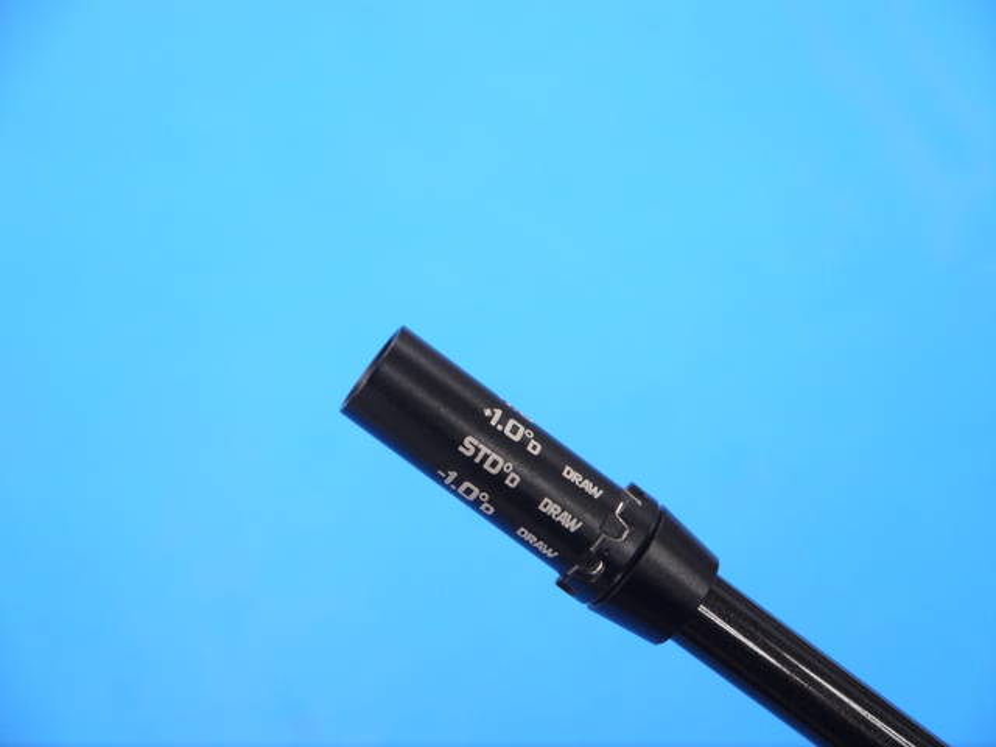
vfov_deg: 17.6
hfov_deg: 23.3
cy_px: 374
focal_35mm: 84
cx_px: 498
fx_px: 2417
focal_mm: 42
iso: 640
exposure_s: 1/80
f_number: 5.6
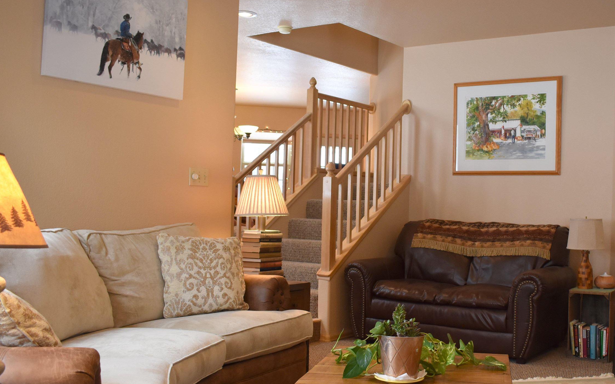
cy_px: 205
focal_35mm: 42
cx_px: 399
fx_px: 704
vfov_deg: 30.5
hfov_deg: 46.6
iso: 800
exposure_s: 1/100
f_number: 5
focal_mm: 20
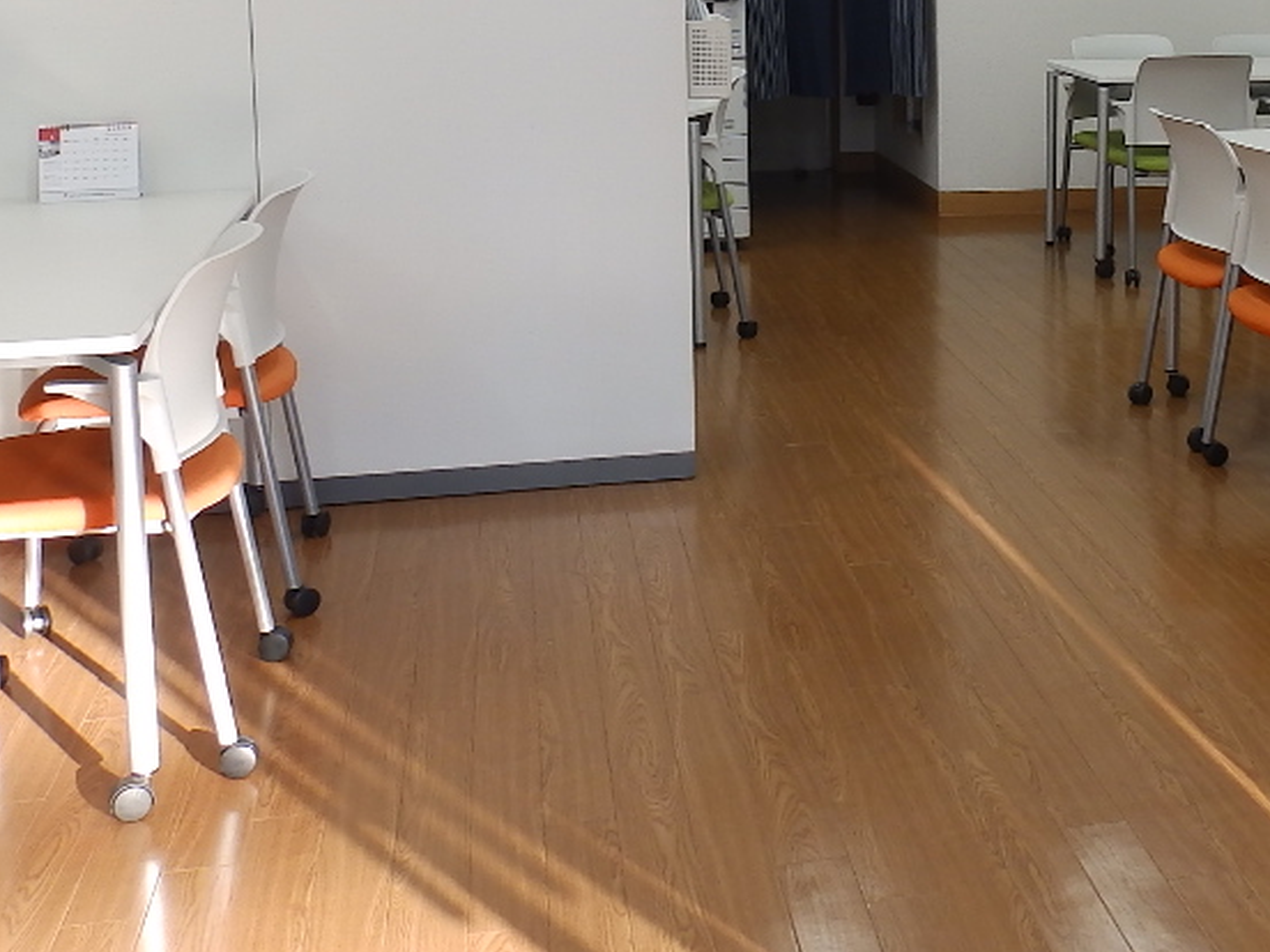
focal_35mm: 51
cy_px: 126
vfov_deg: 27.7
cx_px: 1022
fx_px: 1871
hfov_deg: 36.2
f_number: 3.4
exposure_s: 1/50
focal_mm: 4
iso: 80
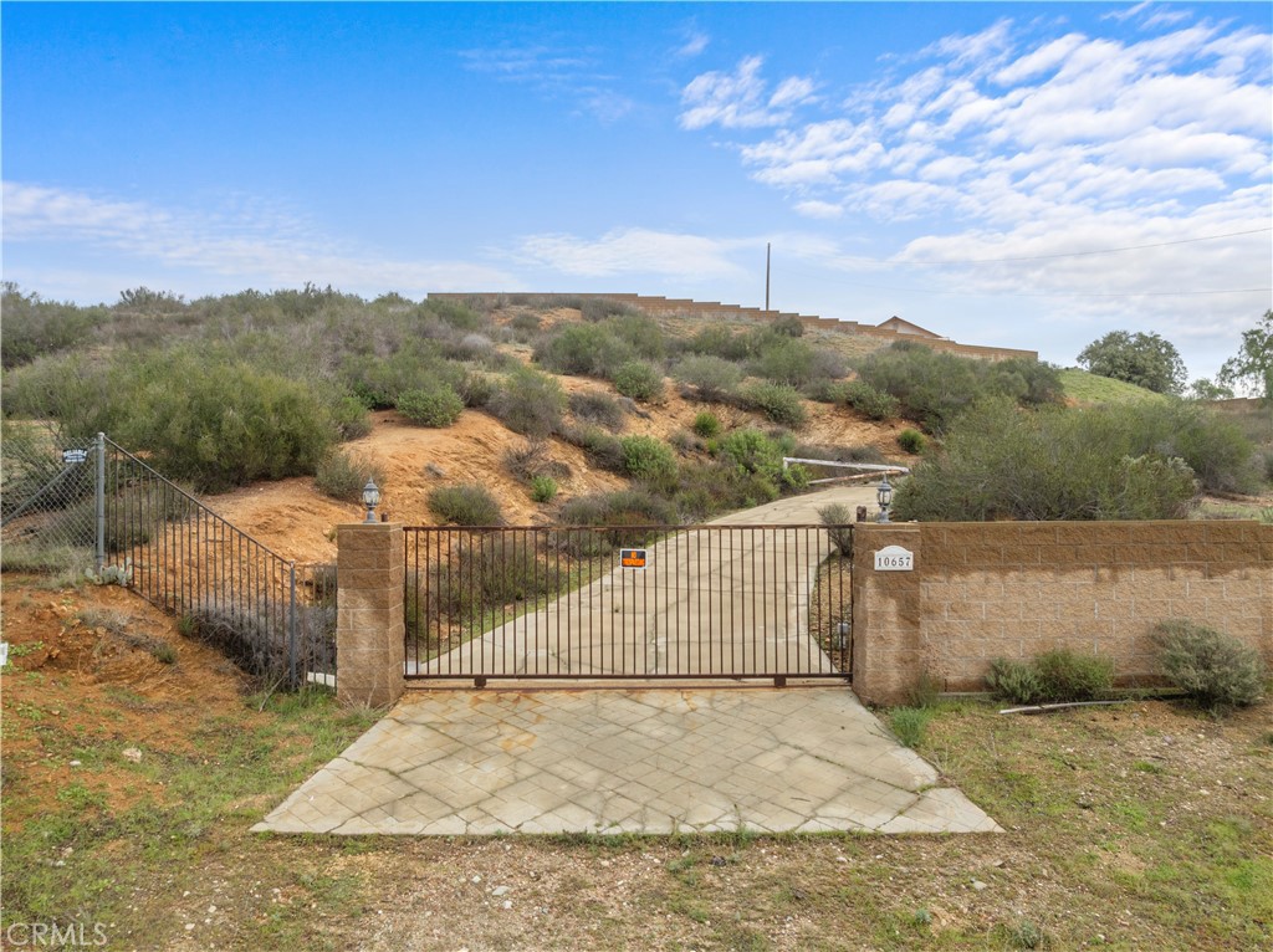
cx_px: 636
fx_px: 882
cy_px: 476
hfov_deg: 71.6
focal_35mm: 24
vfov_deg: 56.7
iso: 100
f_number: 2.8
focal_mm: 12.29
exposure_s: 1/500
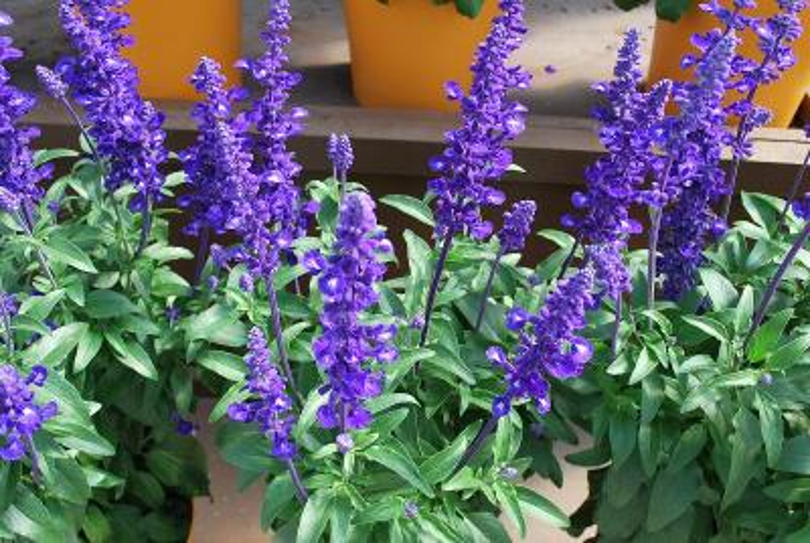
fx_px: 811
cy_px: 272
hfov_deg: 53.1
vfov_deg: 37.0
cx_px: 405
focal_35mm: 36
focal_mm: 24
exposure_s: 1/60
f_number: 8
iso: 180
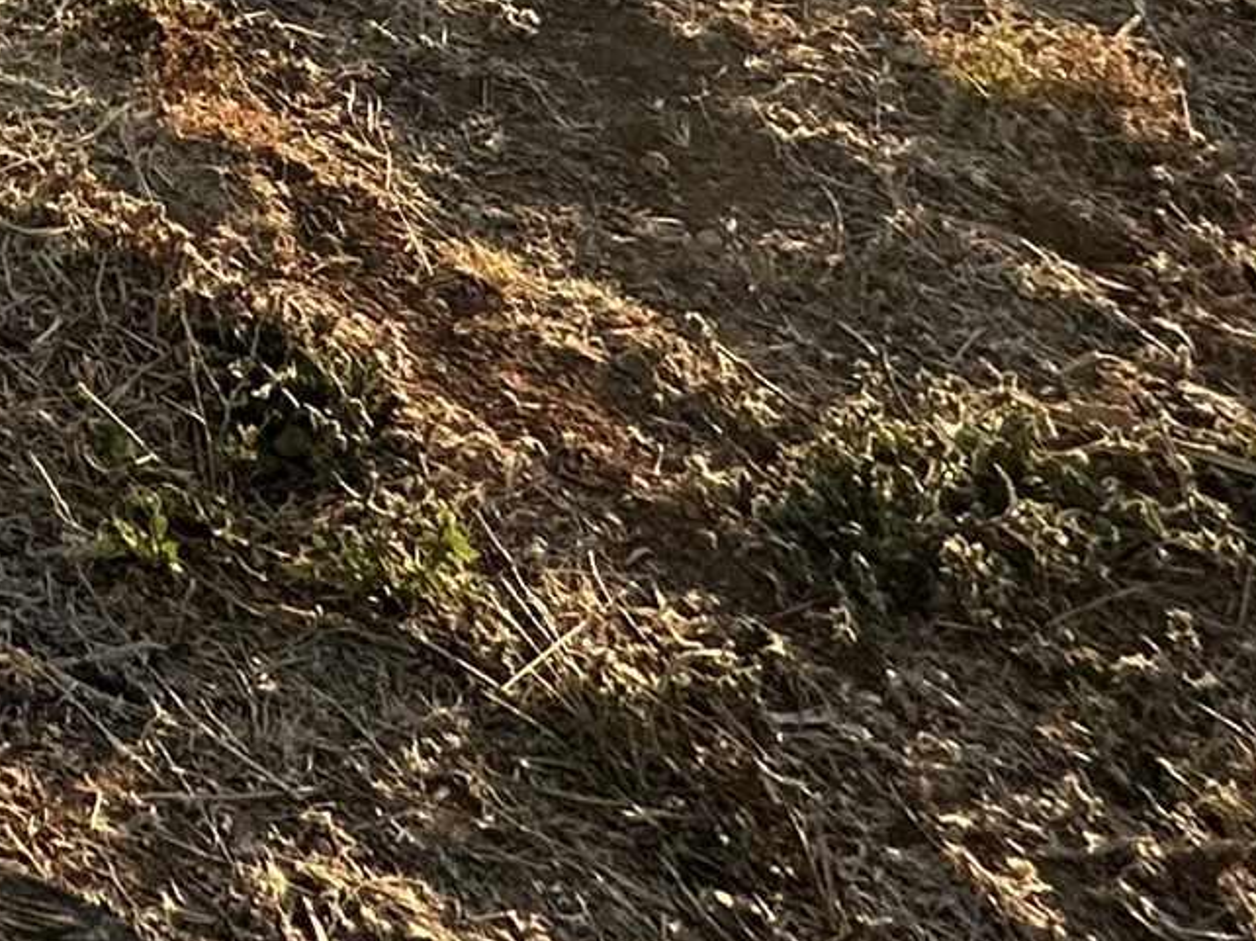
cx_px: -1033
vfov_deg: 14.6
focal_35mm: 67
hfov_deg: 20.3
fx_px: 2430
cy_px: -1297
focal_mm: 2.22
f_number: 2.2
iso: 50
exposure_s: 1/1171
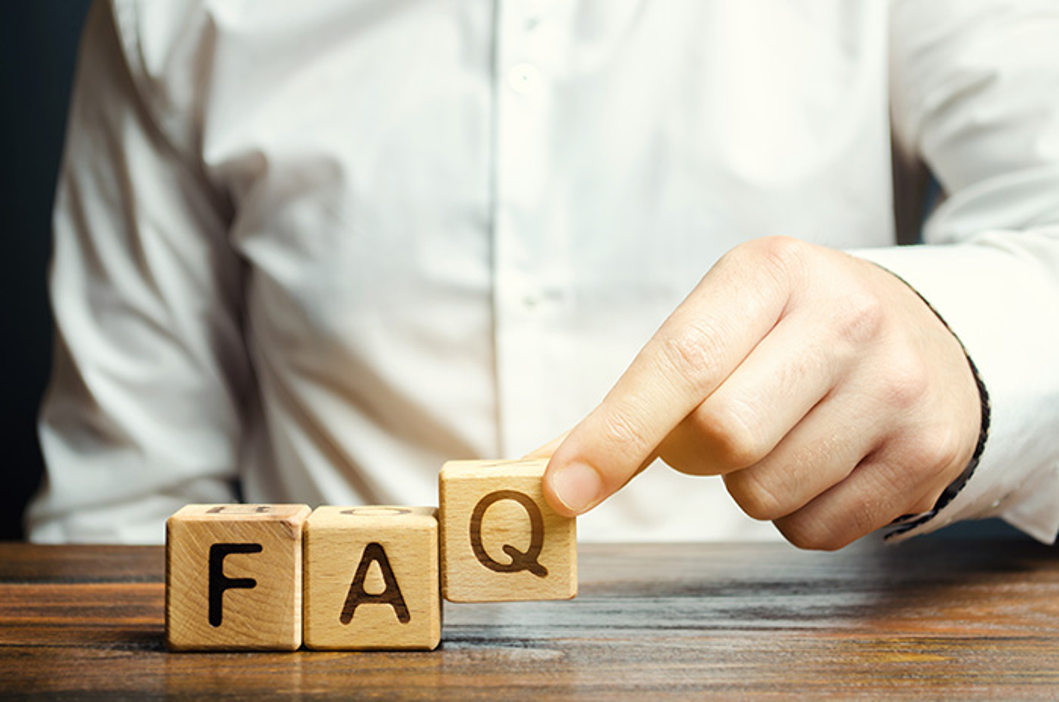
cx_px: 530
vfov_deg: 16.5
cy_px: 351
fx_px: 2422
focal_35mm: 82
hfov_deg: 24.7
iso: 100
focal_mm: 55
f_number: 5.6
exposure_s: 1/160
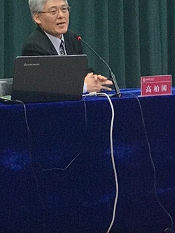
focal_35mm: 168
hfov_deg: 8.8
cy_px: -15
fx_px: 1130
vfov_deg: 11.6
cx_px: 41
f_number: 2.8
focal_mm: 6.6
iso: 400
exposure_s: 1/50
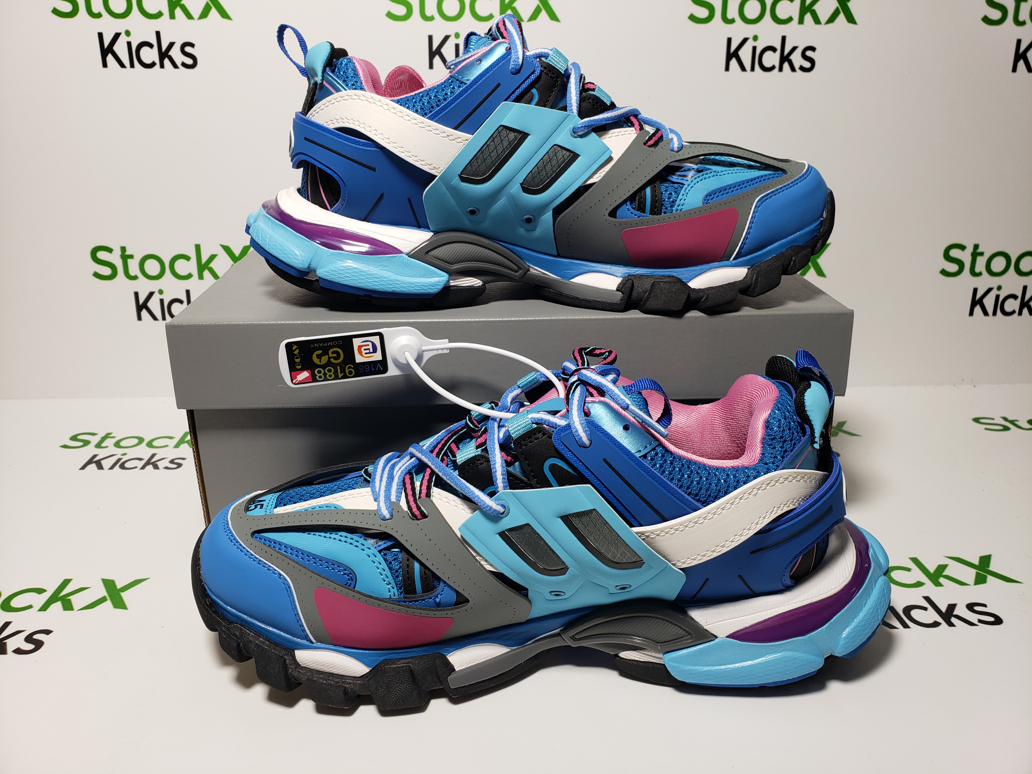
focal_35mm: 26
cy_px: 387
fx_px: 775
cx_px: 516
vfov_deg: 53.1
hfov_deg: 67.3
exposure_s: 1/181
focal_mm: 4.3
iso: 50
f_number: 2.4
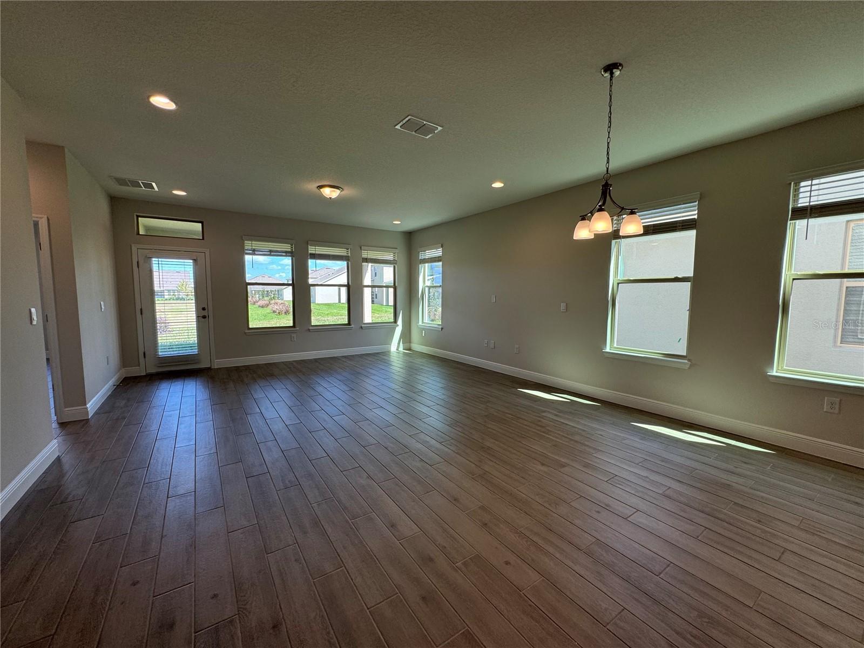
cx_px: 432
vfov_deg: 85.7
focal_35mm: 14
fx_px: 349
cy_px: 324
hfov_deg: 102.1
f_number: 2.2
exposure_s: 1/120
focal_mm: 2.22
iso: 50
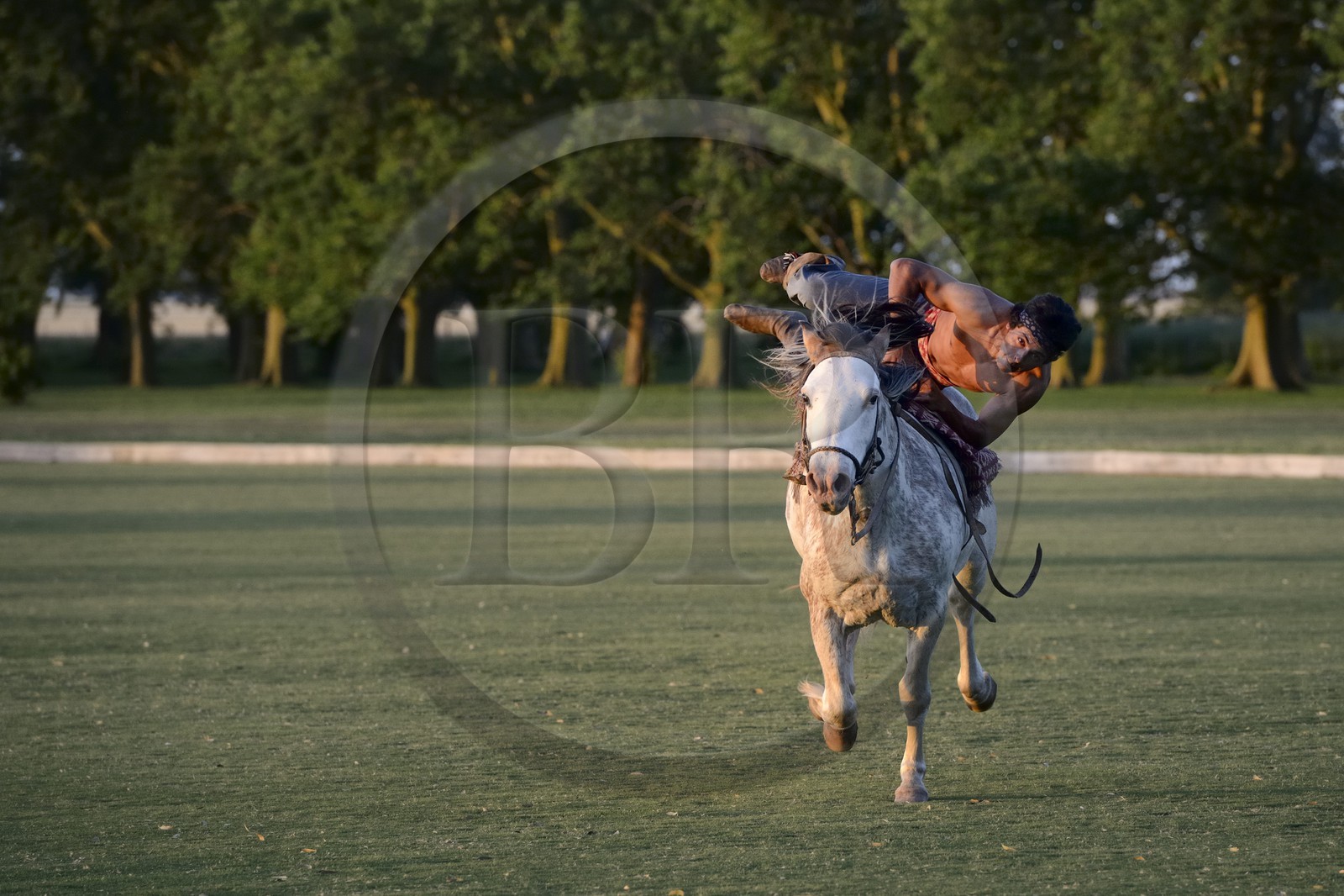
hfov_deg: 10.3
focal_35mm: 200
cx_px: 672
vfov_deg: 6.9
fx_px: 7465
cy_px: 448
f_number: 5.6
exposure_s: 1/800
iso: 1600
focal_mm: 200
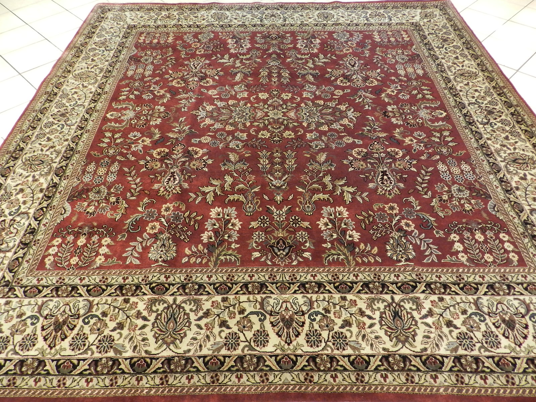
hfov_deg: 73.9
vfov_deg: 58.9
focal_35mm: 23
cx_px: 268
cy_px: 201
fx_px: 356
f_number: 3.4
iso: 400
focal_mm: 4
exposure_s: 1/25
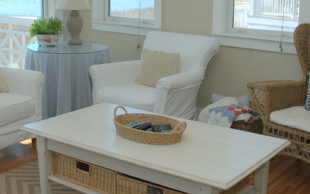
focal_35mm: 54
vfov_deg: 23.5
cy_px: 31
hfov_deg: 37.3
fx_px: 456
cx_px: 116
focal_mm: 18
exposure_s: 1/160
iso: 200
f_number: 6.3
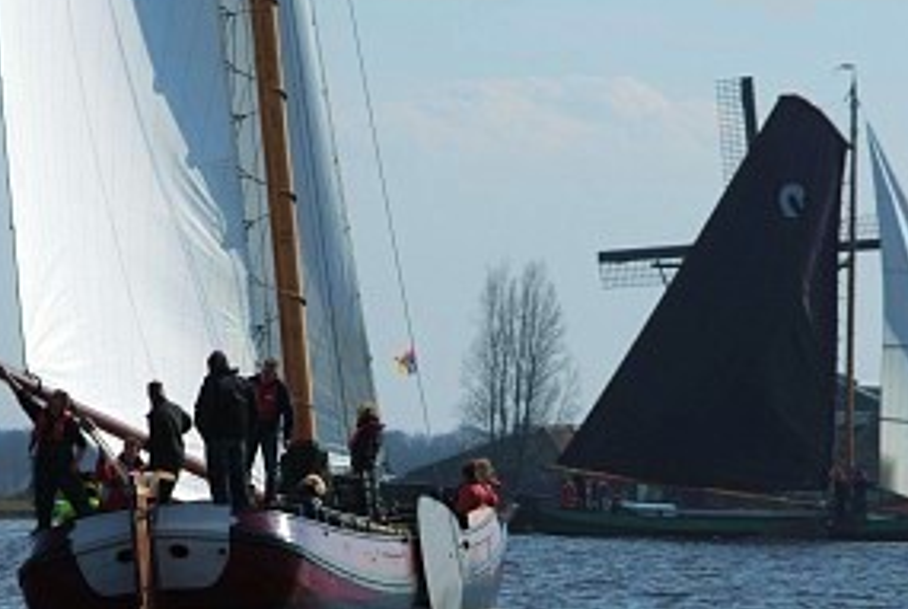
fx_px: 8084
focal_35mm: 320
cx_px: 309
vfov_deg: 4.3
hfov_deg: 6.4
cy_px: 276
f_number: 9.5
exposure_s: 1/1500
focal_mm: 135
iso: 400
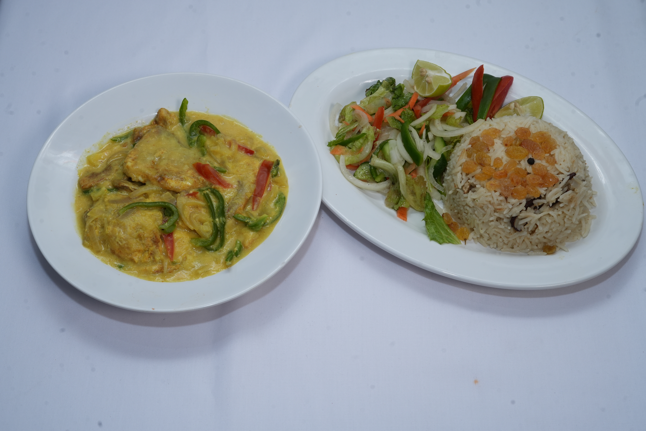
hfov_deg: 39.6
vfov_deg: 27.0
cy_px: 216
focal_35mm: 50
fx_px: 897
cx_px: 323
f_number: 10
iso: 500
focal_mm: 50
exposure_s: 1/125
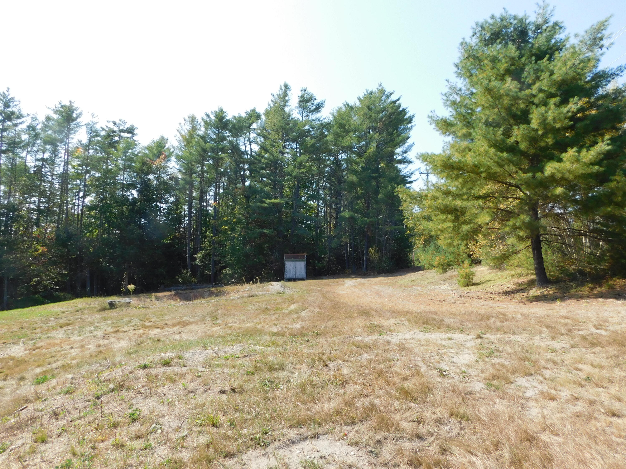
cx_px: 313
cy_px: 234
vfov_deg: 58.9
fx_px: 416
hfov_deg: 73.9
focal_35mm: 23
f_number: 3
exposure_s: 1/800
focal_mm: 4
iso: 125
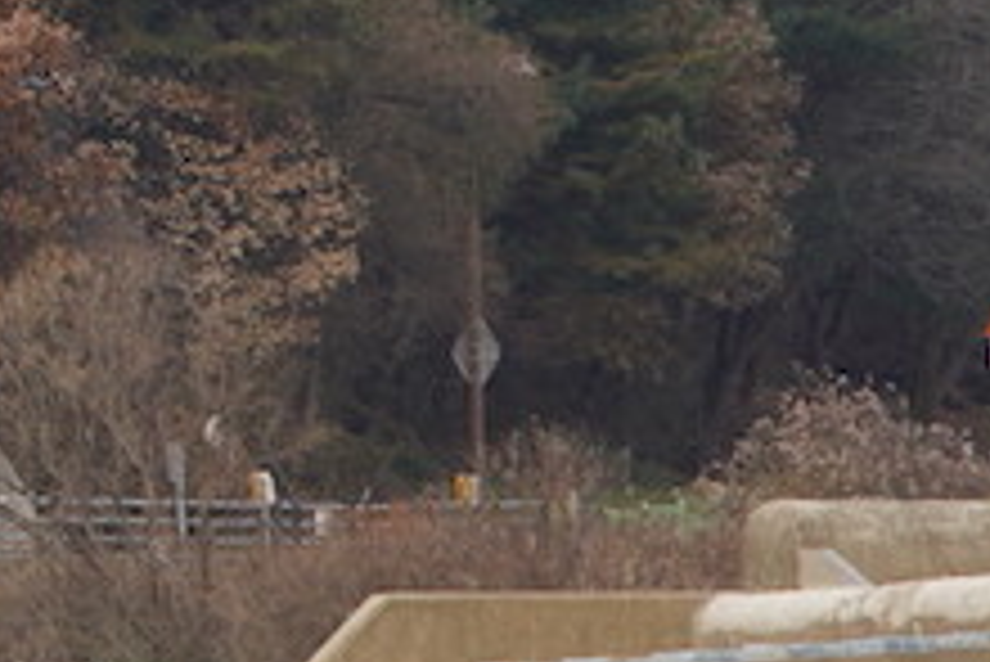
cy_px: -448
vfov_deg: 1.6
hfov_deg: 2.3
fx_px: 24298
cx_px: -1192
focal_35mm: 883
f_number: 5.6
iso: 100
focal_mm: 152
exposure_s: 1/200
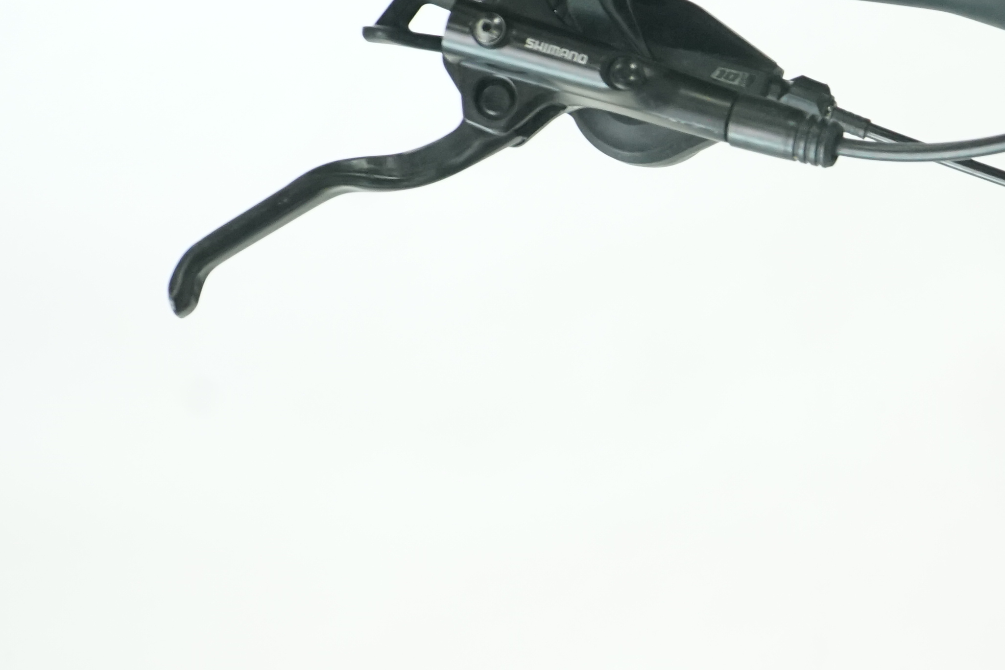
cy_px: 641
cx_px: 1396
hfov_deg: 12.7
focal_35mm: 155
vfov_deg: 8.8
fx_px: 4327
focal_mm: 53
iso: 2500
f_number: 6.3
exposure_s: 1/200
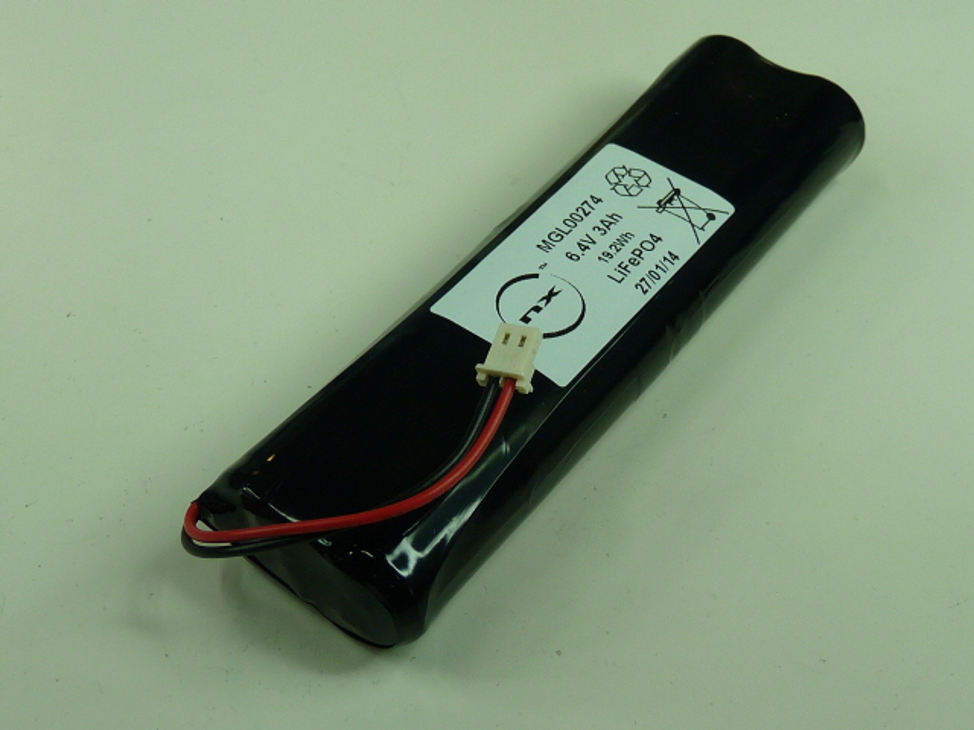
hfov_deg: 32.2
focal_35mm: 60
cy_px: 365
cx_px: 487
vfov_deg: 24.4
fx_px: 1688
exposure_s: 1/80
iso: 100
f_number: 3
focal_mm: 6.1
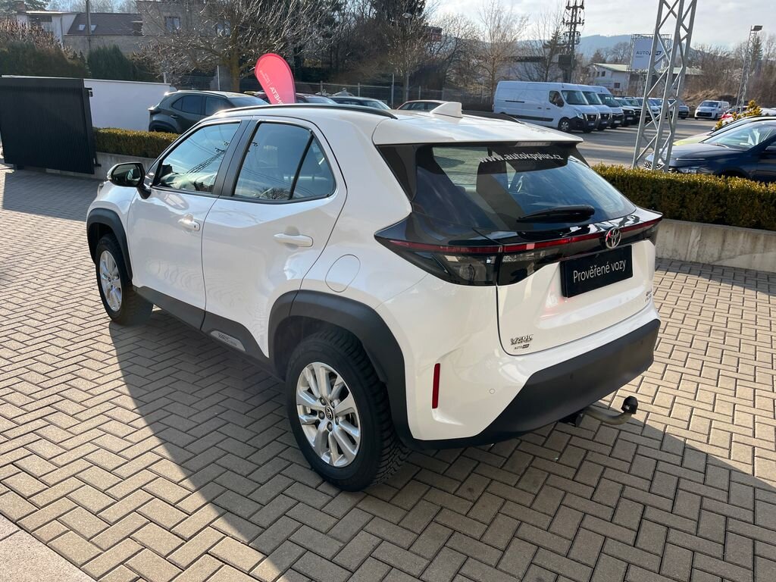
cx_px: 388
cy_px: 291
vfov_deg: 53.1
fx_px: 583
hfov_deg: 67.3
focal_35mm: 26
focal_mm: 5.1
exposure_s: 1/1832
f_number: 1.6
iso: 50
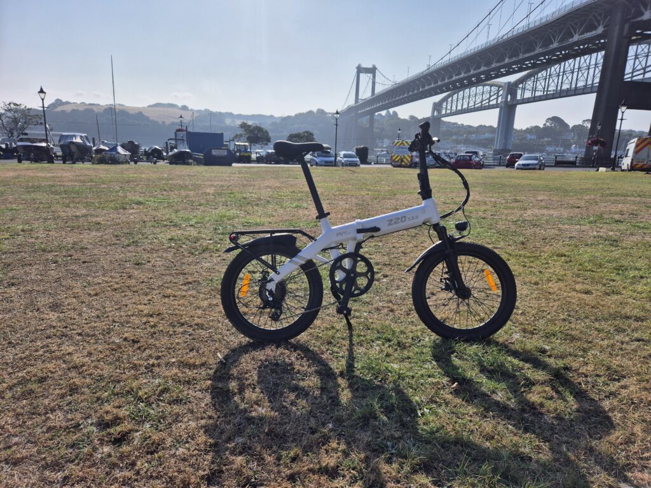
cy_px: 244
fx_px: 433
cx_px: 326
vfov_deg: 58.9
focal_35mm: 23
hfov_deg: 73.9
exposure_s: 1/5104
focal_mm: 5.4
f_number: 1.8
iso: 25
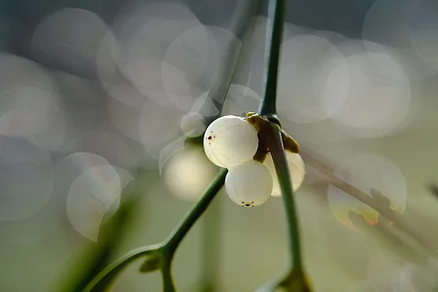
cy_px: 146
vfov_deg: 15.2
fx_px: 1095
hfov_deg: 22.6
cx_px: 219
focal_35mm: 90
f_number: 2.8
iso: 400
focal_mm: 60
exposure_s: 1/2400
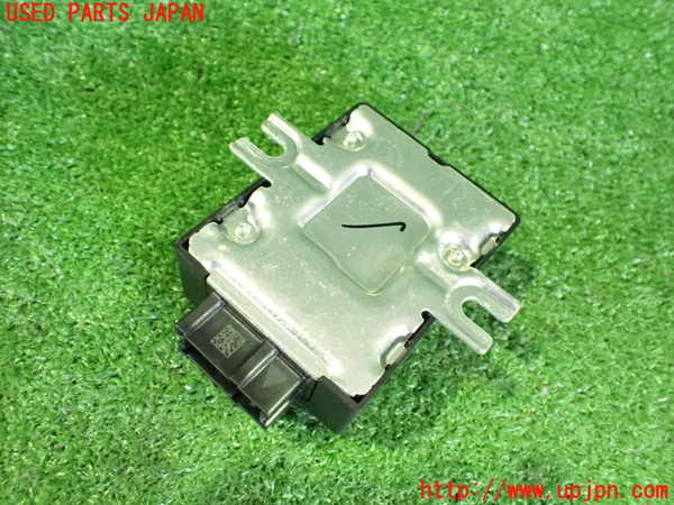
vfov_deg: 46.8
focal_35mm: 30
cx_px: 337
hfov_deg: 60.0
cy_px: 252
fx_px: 584
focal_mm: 5.4
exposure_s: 1/30
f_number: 2.3
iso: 1600
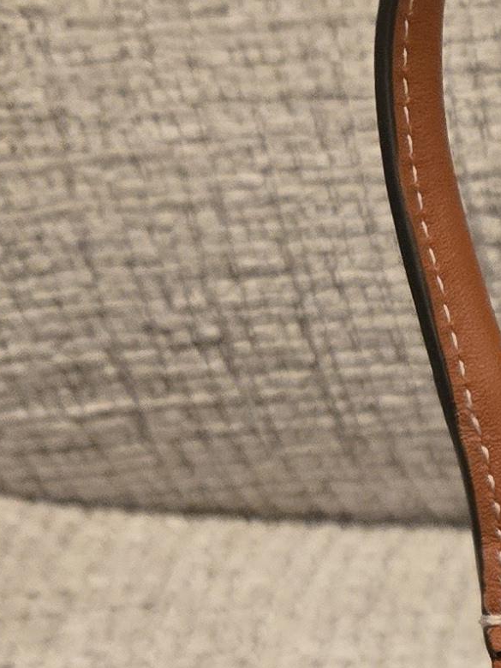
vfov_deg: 16.1
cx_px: 1177
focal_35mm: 118
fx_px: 2277
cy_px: 780
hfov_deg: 10.8
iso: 1000
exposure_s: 1/120
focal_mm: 5.4
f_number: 1.8
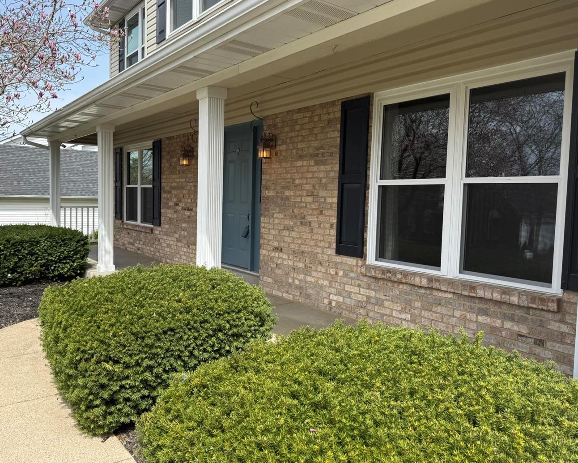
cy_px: 227
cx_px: 242
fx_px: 496
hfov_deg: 60.1
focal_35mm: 29
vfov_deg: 50.0
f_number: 1.78
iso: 80
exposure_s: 1/2299
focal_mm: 6.76
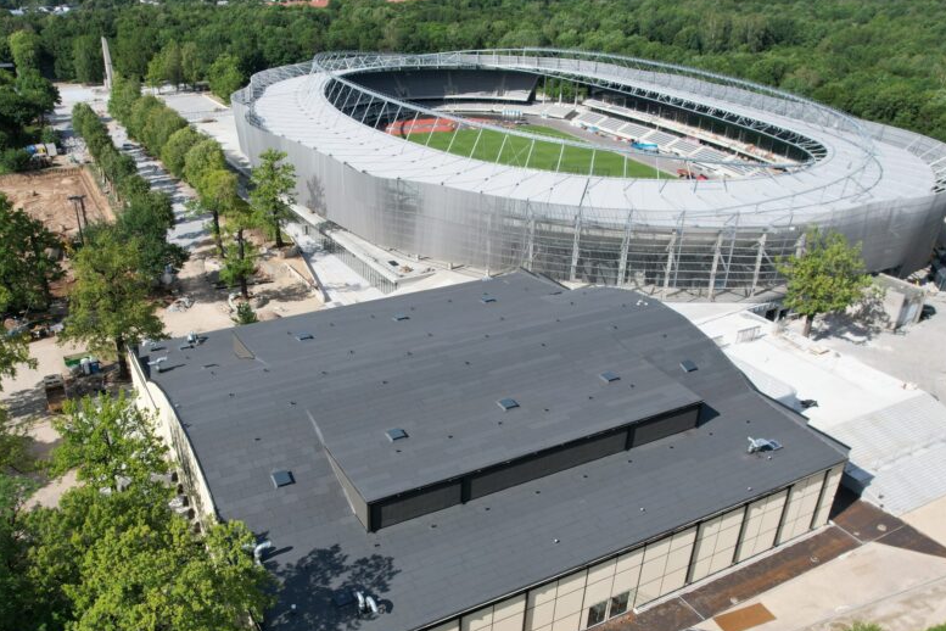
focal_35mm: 29
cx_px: 404
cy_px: 377
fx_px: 762
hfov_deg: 63.4
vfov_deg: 44.7
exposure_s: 1/2500
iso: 150
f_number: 2.8
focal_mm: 8.38
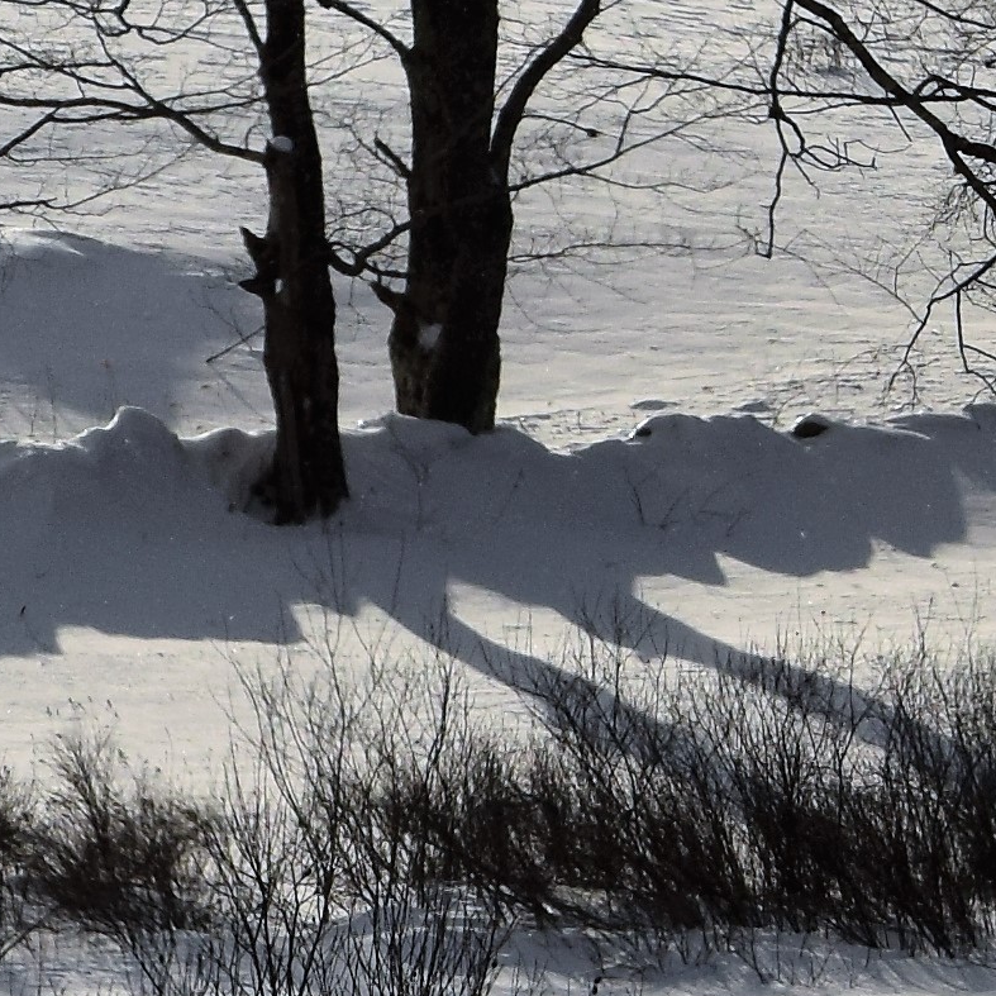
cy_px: -228
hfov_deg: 3.3
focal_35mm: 534
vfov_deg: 3.3
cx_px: -935
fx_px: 17391
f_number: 9
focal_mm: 55
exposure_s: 1/2500
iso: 200
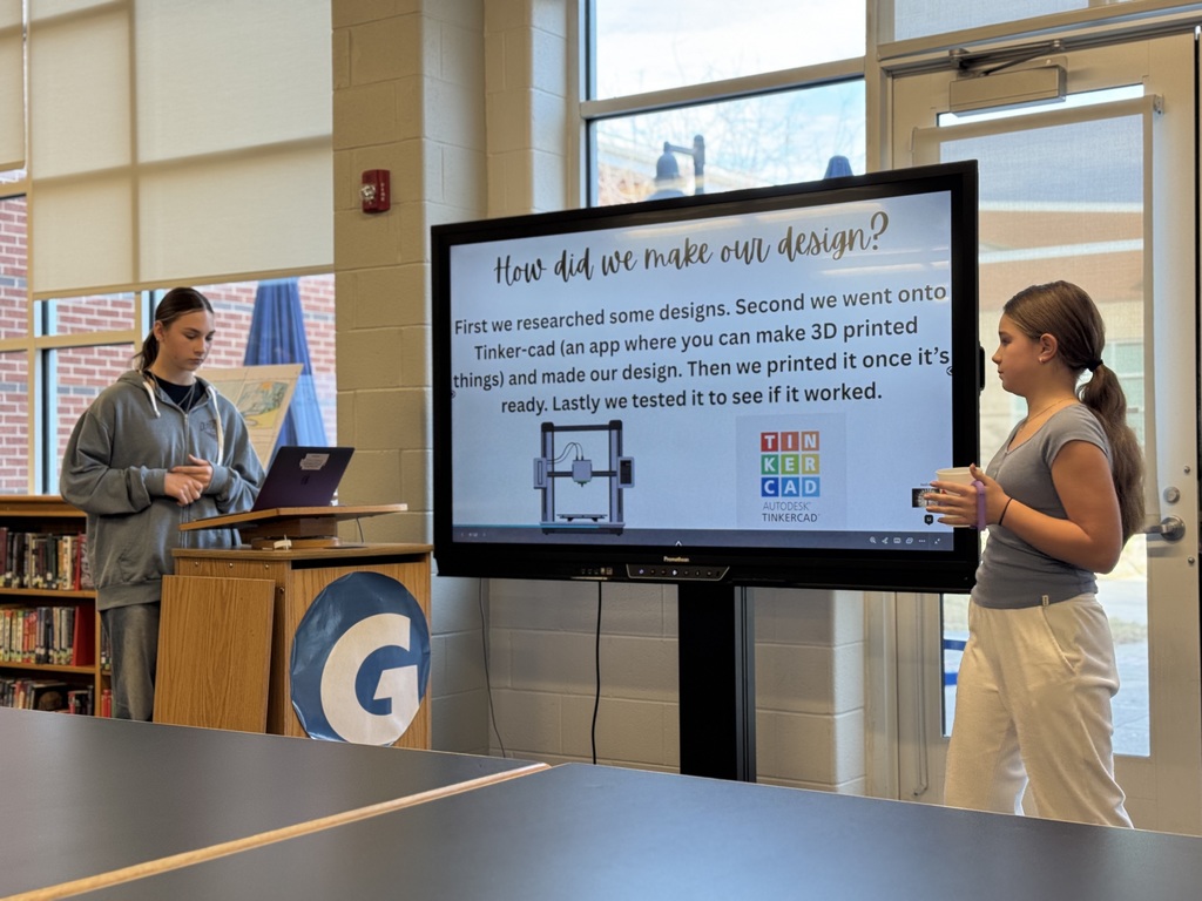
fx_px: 1667
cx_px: 601
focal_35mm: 48
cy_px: 450
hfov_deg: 39.7
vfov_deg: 30.3
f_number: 1.78
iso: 64
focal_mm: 6.76
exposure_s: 1/120
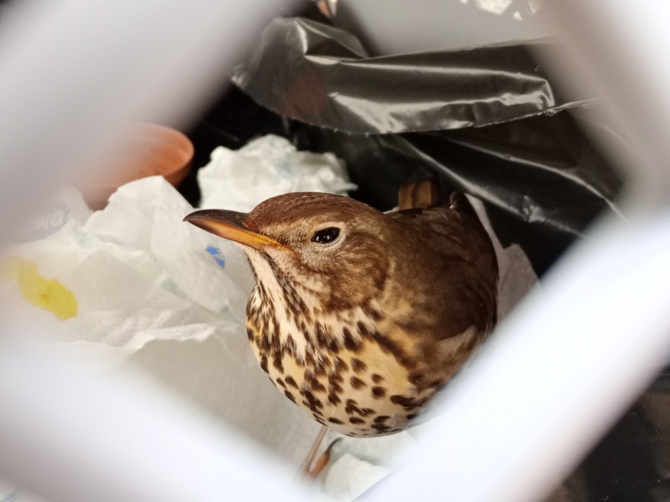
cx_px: 335
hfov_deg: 63.4
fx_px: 542
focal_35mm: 28
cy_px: 251
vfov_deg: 49.7
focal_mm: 4.27
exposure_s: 1/33.3
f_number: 1.8
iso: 729
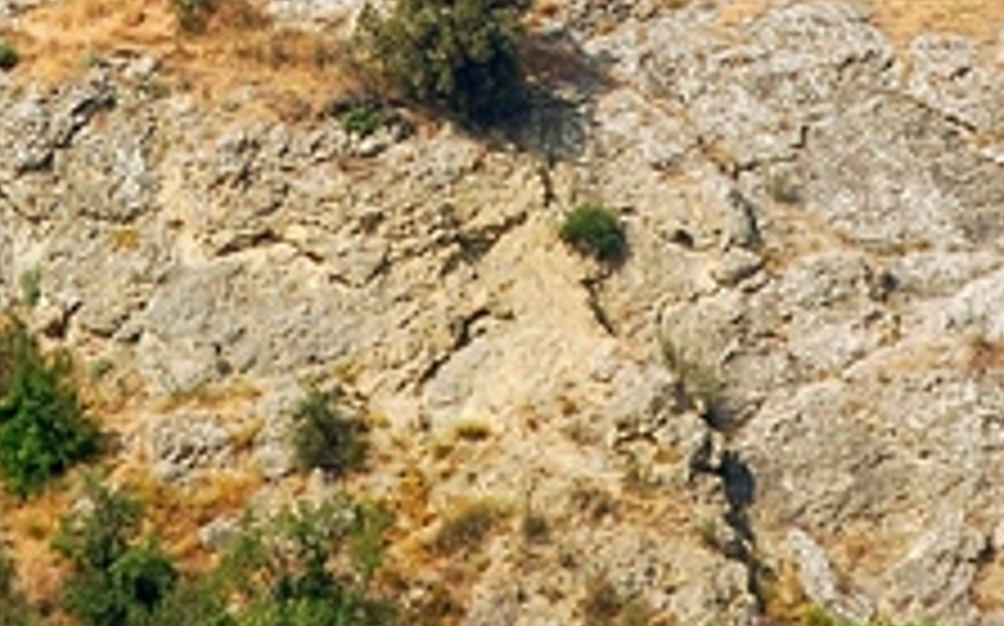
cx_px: 441
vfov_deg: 4.3
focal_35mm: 302
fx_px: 8252
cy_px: -378
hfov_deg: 7.0
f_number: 8
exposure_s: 1/400
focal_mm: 55
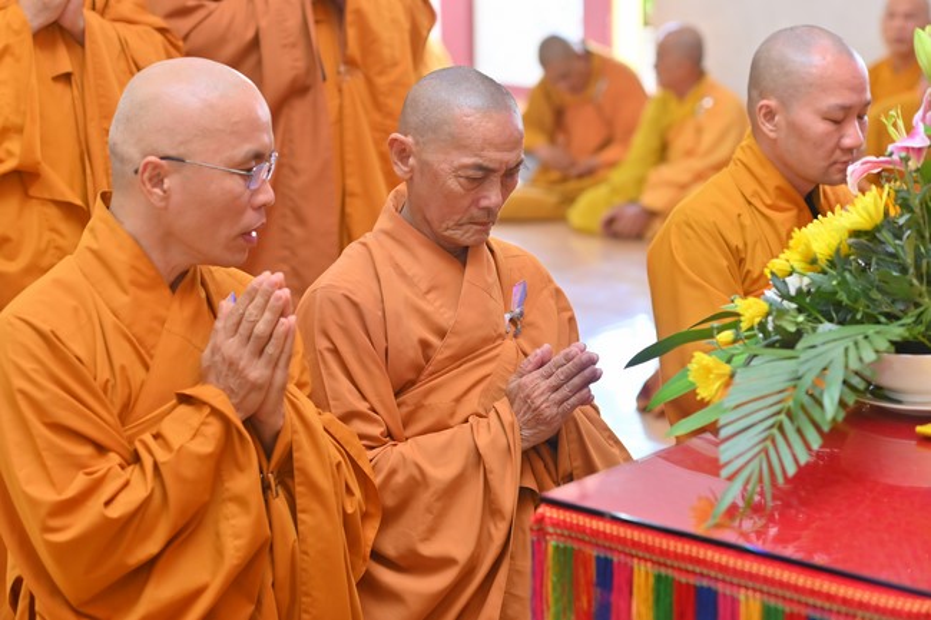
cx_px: 466
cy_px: 310
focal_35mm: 85
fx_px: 2198
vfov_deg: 16.1
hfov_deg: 23.9
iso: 800
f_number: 4
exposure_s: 1/125
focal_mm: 85
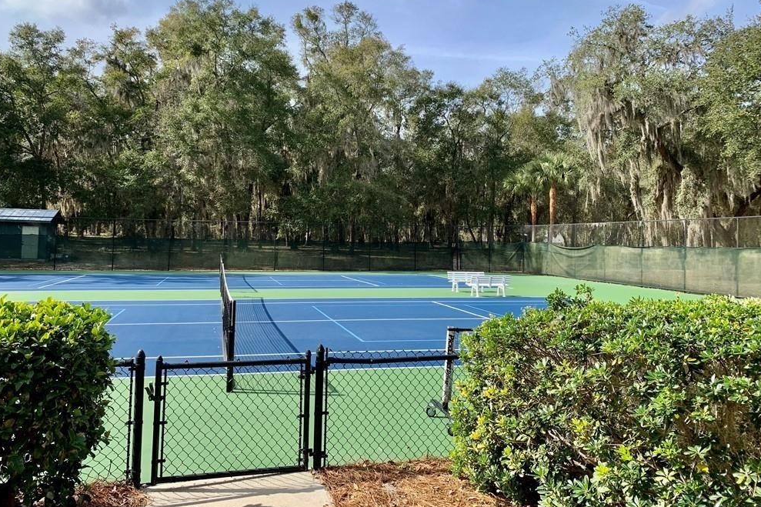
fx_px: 592
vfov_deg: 46.3
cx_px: 378
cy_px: 228
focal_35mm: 28
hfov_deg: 65.5
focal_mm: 4.25
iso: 25
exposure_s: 1/1220
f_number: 1.8
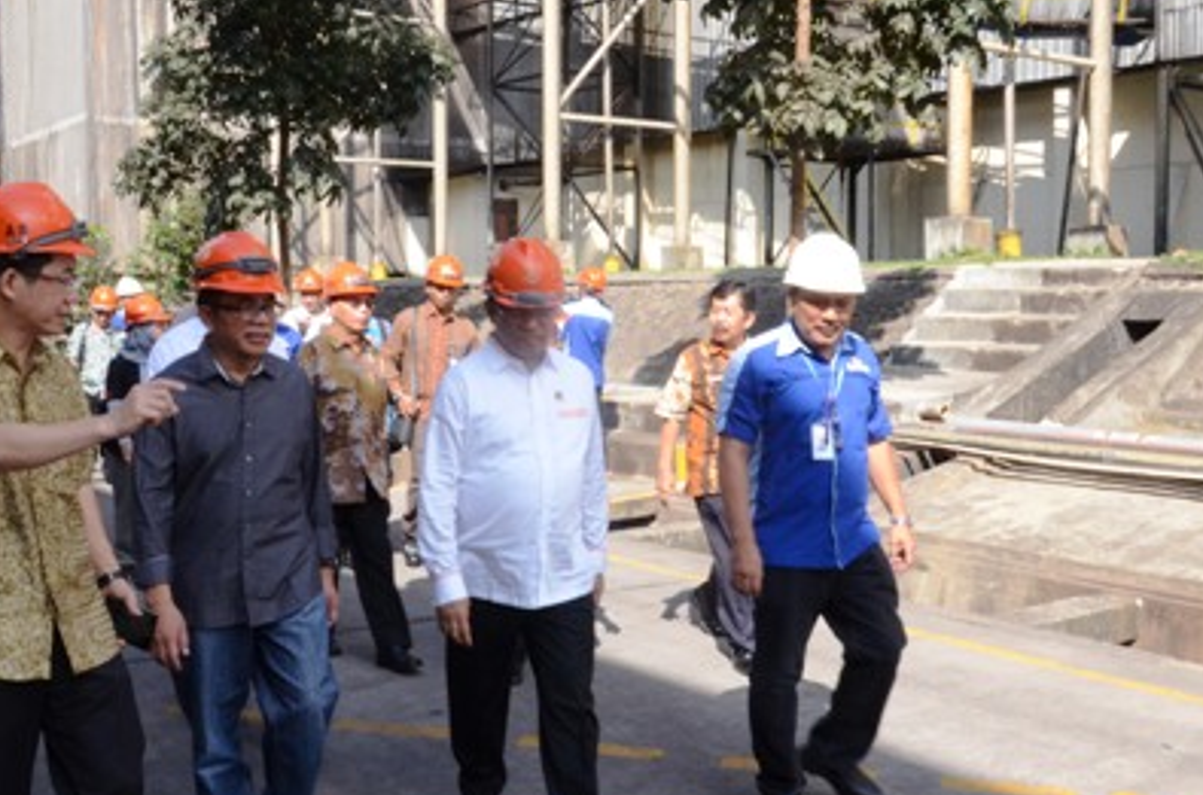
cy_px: 373
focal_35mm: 41
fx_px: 1366
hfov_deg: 47.5
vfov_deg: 32.4
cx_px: 588
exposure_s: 1/125
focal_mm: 18
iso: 1000
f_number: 22
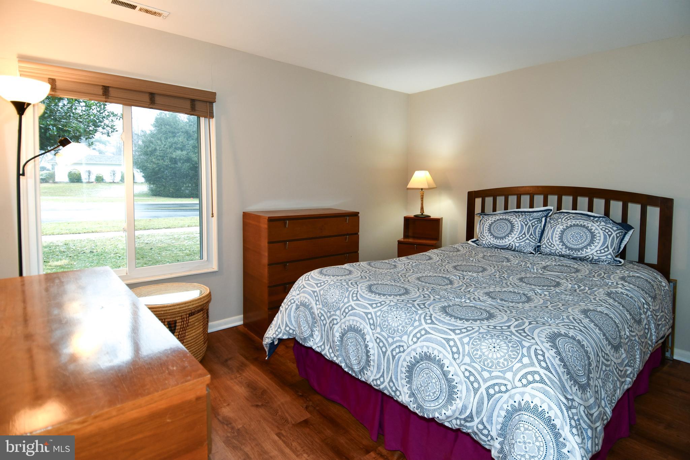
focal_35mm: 18
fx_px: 345
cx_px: 345
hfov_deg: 90.0
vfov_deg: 67.4
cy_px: 230
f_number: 4
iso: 250
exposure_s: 1/60
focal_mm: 12
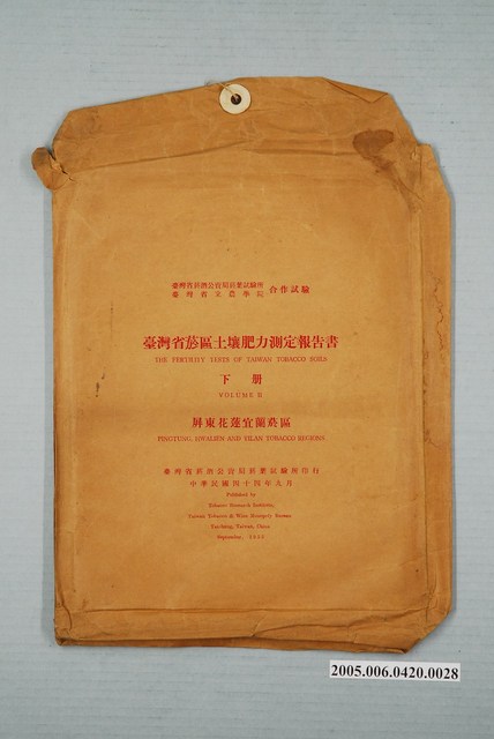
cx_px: 247
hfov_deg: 14.7
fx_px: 1910
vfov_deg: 21.9
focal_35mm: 93
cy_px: 370
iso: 400
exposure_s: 1/40
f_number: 4.5
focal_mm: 62
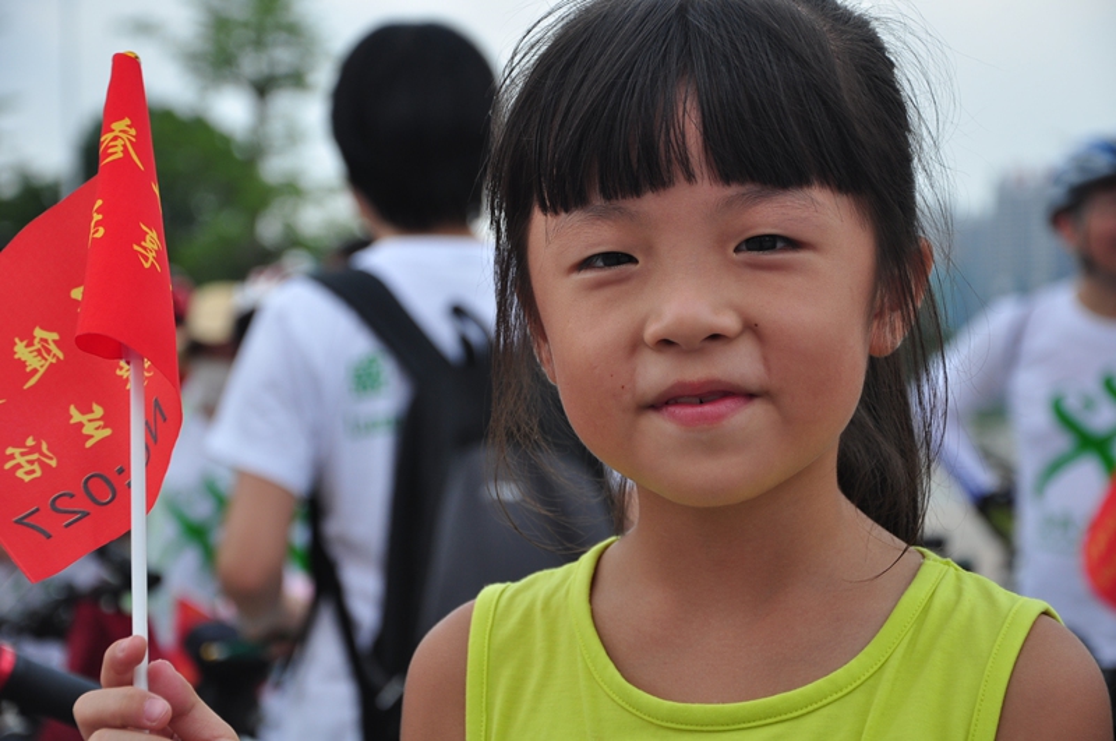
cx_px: 558
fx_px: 3250
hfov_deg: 19.5
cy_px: 370
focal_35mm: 105
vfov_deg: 13.0
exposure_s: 1/500
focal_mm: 70
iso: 200
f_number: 5.3
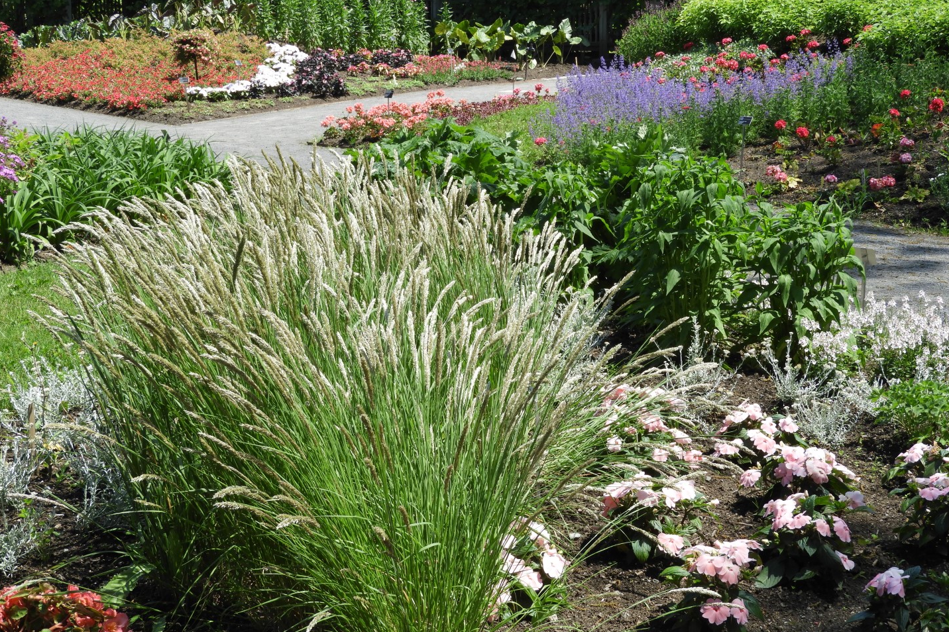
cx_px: 474
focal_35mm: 68
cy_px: 344
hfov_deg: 29.7
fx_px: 1792
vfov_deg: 20.0
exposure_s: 1/400
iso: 100
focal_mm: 11.6
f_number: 4.2
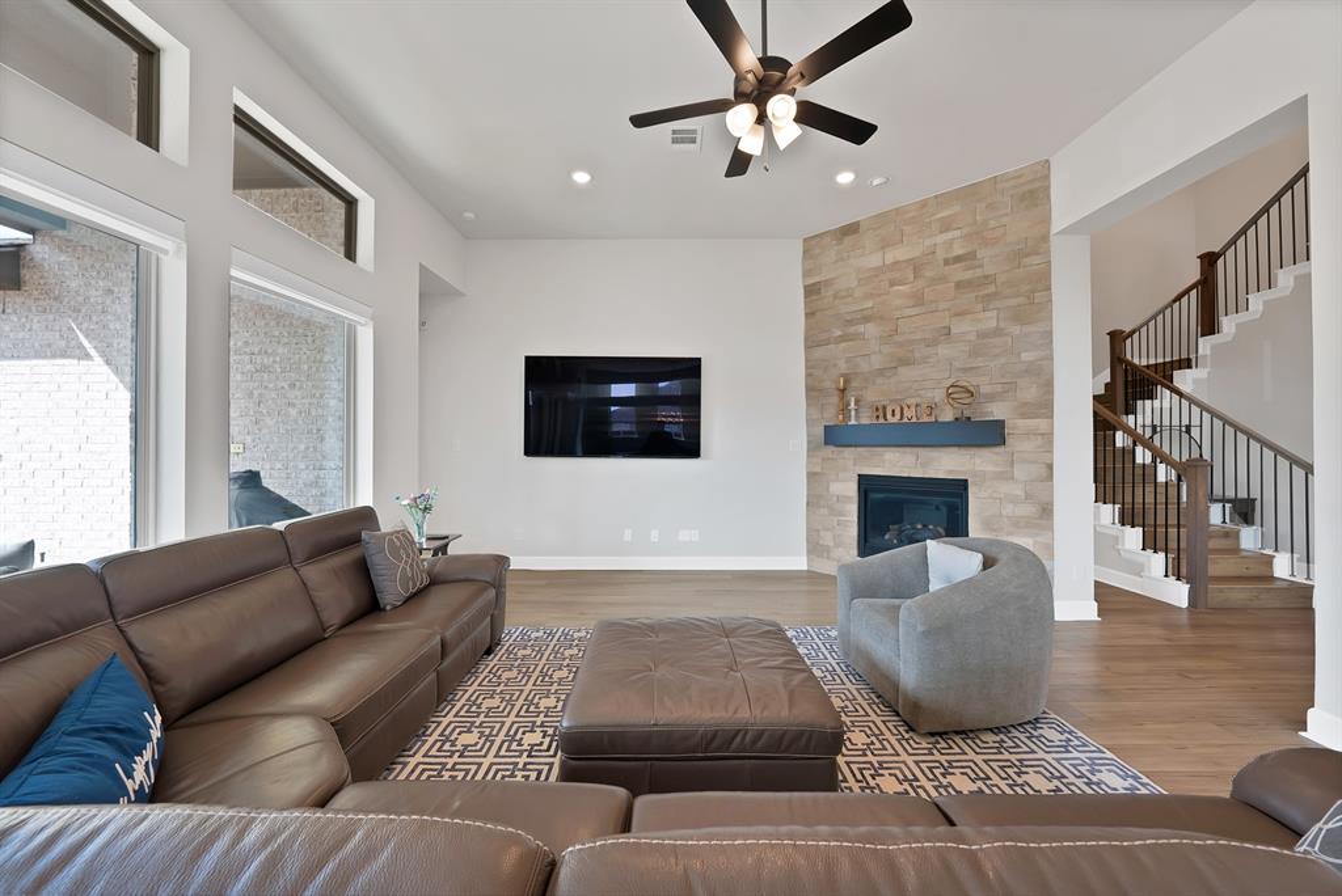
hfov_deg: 112.6
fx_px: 448
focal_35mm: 12
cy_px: 448
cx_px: 671
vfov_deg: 90.1
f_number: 9
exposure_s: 1/13
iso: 640
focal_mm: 12
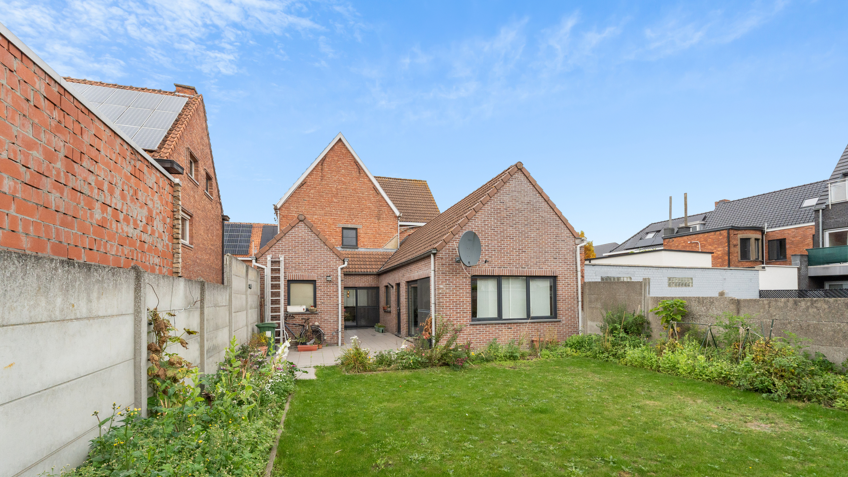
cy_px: 281
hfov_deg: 103.0
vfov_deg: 70.0
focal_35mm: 15
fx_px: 337
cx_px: 432
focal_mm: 14
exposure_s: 1/500
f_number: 11
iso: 1000
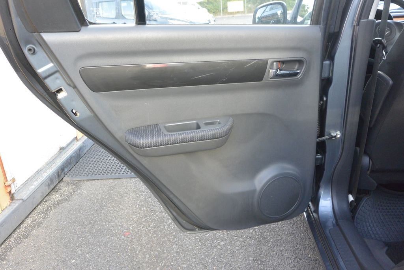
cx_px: 202
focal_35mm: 29
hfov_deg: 63.7
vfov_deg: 45.0
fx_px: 325
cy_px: 135
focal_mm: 11
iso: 280
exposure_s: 1/125
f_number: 3.5
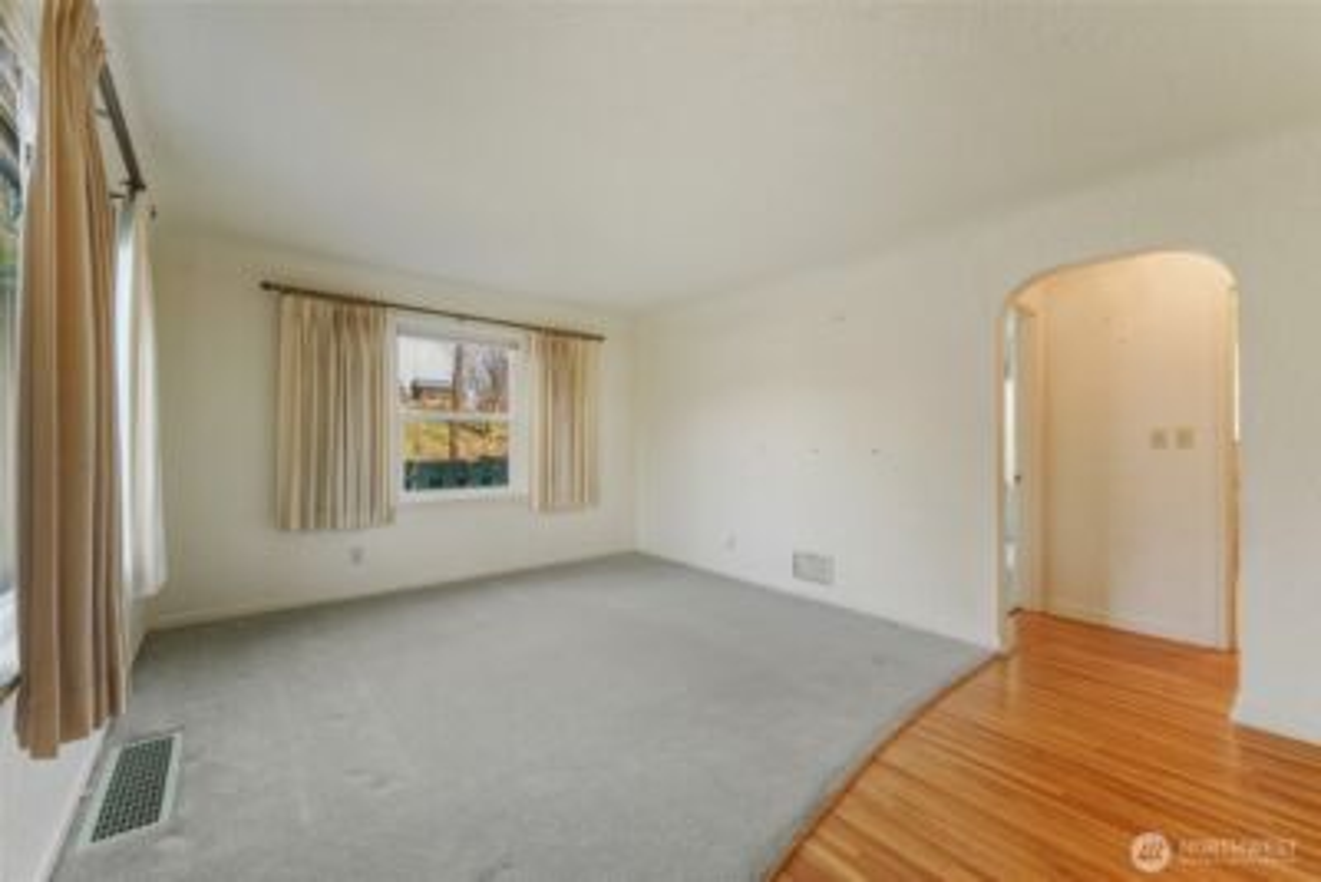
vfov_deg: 81.3
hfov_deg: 104.2
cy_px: 441
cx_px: 660
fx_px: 514
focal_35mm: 14
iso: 400
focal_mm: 14
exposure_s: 1/160
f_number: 11
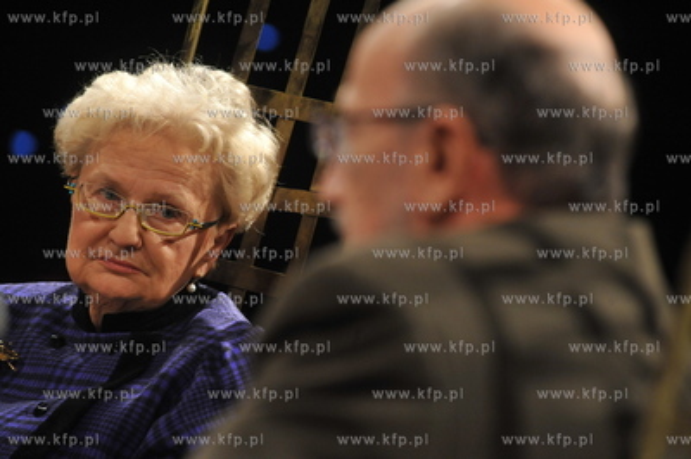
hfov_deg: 10.3
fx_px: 3836
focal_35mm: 200
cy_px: 230
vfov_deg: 6.9
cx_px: 346
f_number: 5.6
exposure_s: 1/160
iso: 2500
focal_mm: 200
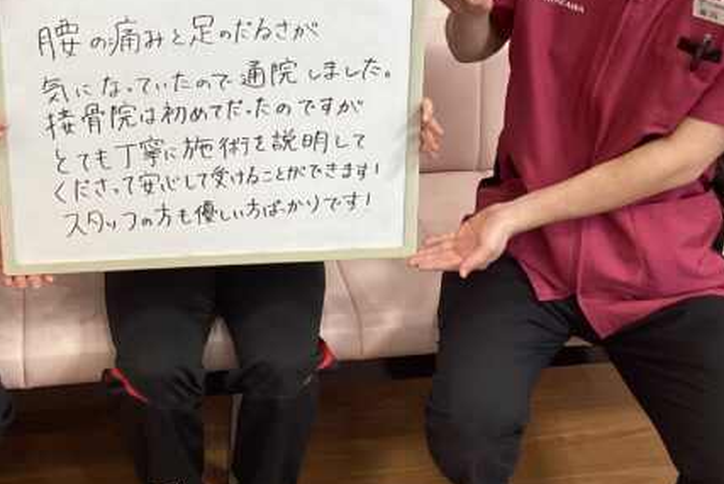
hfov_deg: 34.2
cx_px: 242
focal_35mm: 58
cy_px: 15
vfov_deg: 22.6
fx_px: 1167
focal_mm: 3.3
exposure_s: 1/50
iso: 125
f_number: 2.4
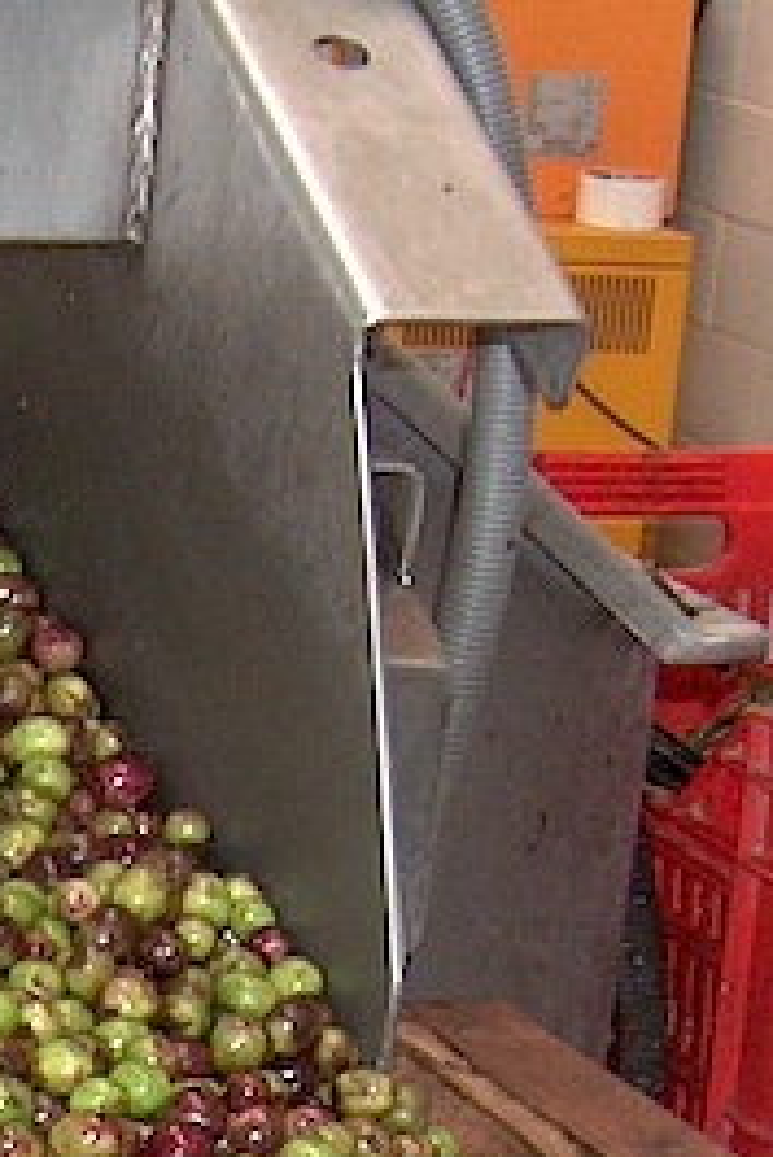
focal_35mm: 145
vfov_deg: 13.7
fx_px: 4664
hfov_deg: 8.9
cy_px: 1388
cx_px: -769
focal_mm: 7.6
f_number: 2.8
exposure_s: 1/60
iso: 100
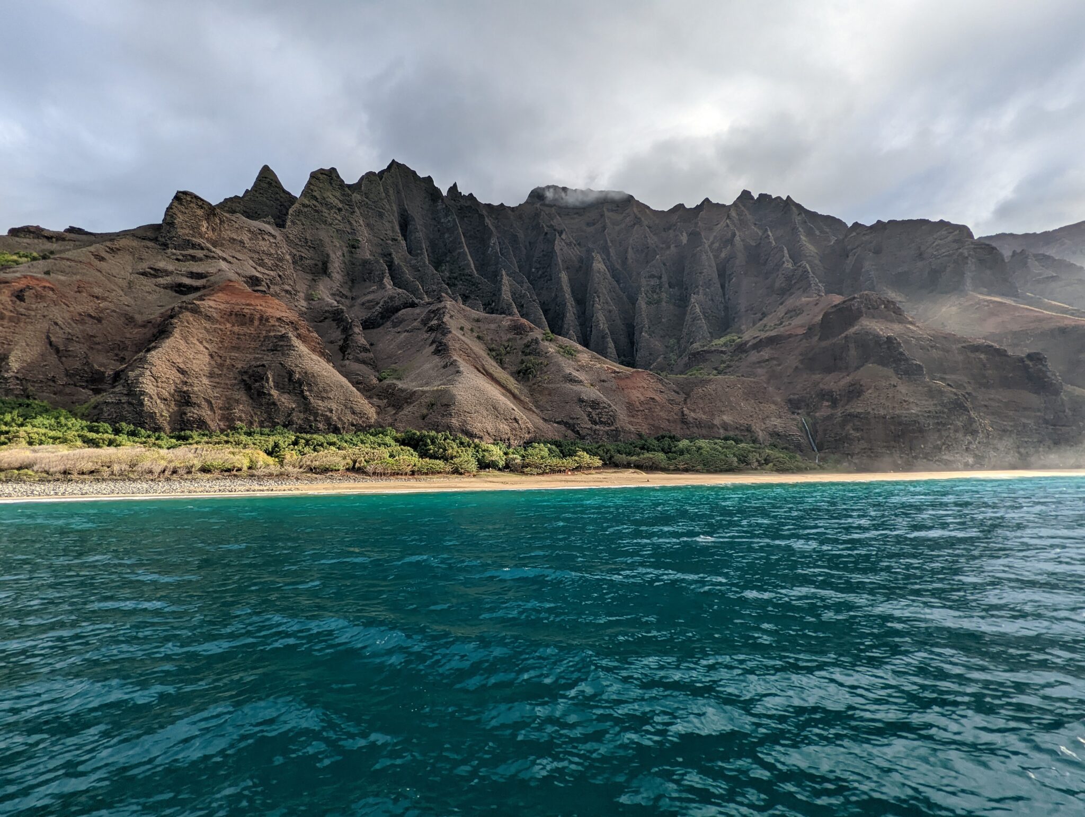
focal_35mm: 16
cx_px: 542
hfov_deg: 94.4
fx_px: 502
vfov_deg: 78.2
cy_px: 408
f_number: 2.2
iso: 48
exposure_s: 1/732
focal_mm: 2.35
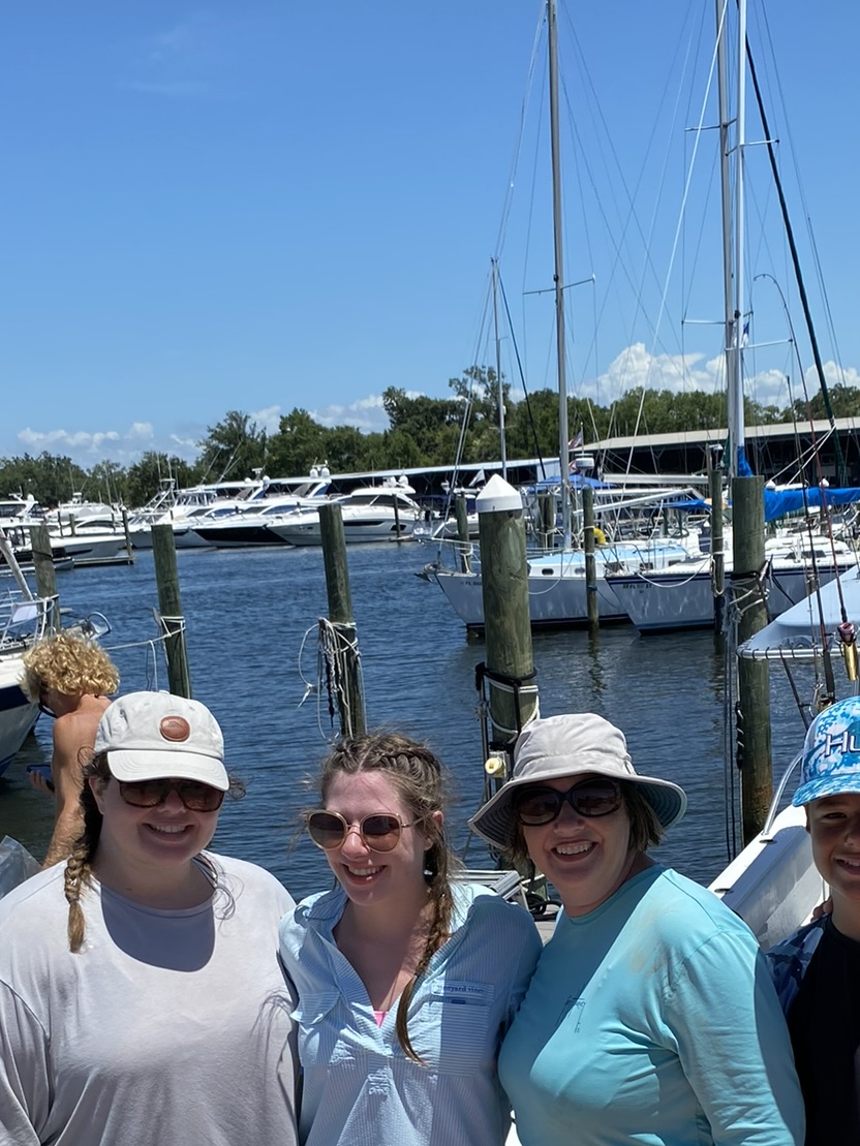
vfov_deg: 37.7
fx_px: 1590
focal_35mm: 48
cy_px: 973
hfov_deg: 30.1
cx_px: 554
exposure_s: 1/3610
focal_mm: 4.25
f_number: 1.8
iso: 32
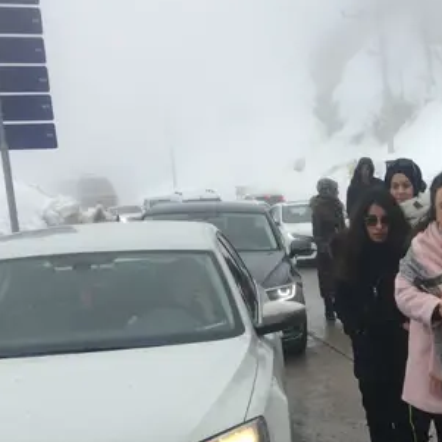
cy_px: 402
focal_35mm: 75
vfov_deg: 22.5
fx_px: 1083
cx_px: 476
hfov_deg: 21.9
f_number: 2.2
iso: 25
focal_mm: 4.15
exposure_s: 1/635
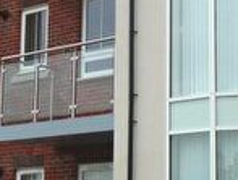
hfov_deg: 14.8
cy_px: 9
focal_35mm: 133
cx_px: 151
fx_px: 917
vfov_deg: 11.1
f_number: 4
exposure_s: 1/400
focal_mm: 5
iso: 100
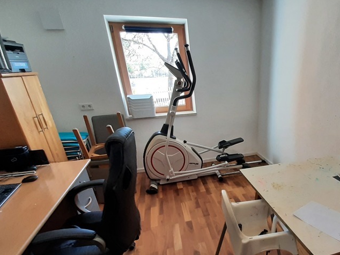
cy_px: 170
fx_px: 206
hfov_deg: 75.7
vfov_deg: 61.8
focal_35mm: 21
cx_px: 235
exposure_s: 1/50
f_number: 2.2
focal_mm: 1.42
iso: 125
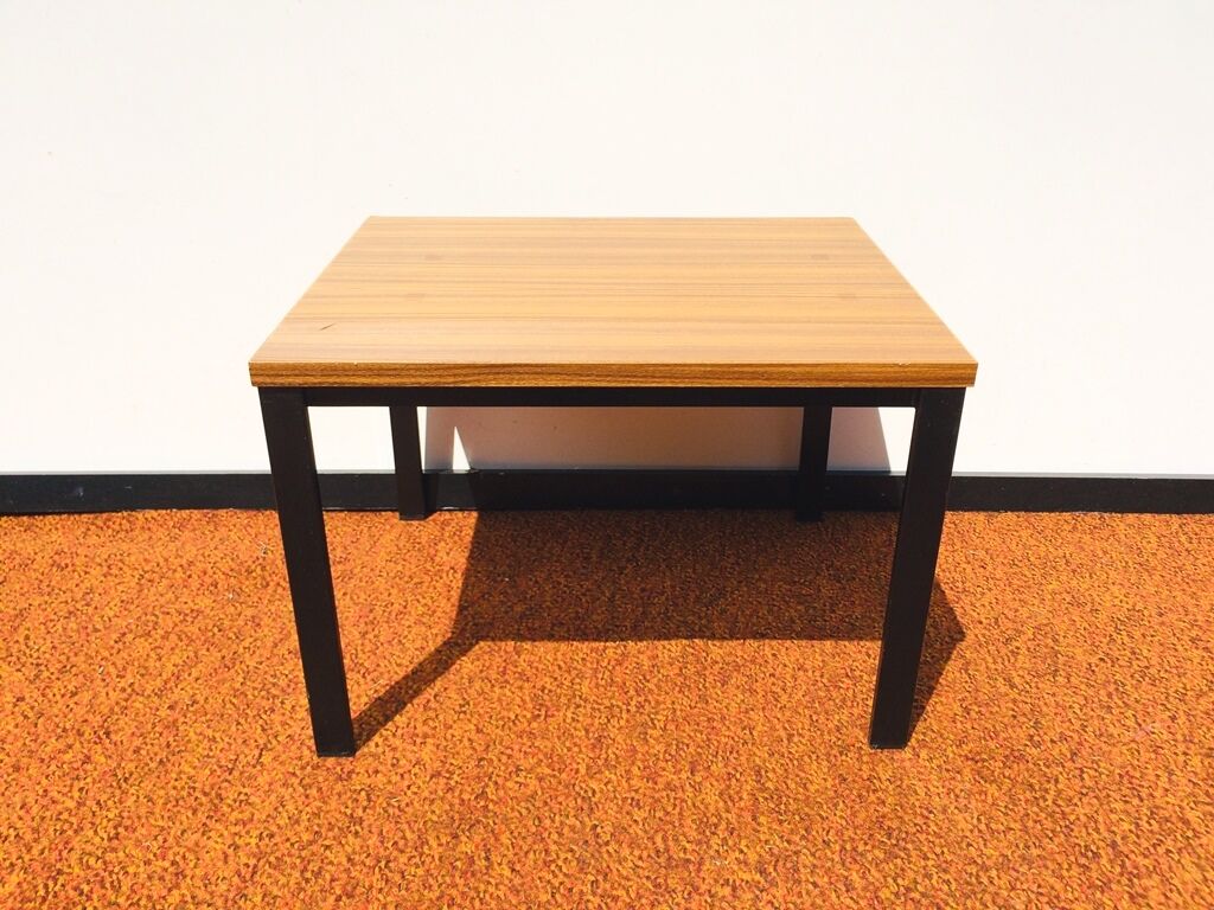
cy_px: 455
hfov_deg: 61.7
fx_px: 1017
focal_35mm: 29
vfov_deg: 48.2
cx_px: 607
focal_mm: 4.15
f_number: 2.2
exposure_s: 1/2740
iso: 32
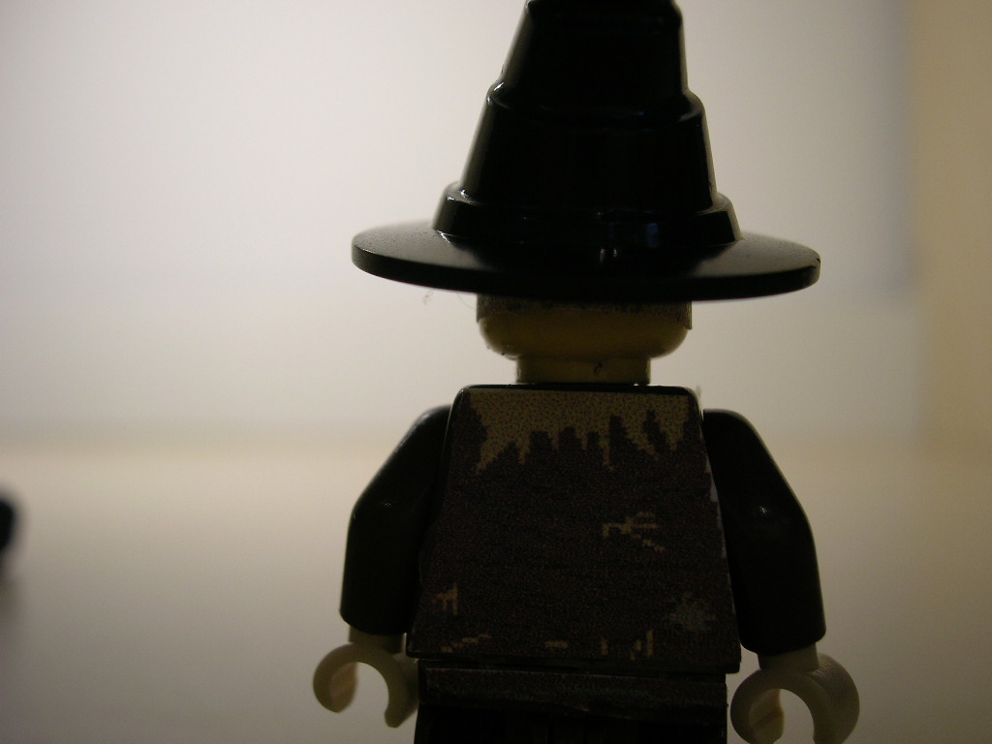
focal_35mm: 38
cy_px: 372
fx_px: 1089
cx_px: 496
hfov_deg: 49.0
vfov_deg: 37.7
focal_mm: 6.4
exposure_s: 1/48.8
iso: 50
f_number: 3
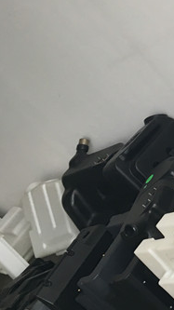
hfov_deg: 14.0
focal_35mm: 76
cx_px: 319
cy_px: 105
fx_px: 624
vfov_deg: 27.7
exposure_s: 1/33
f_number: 2.2
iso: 25
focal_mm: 4.15
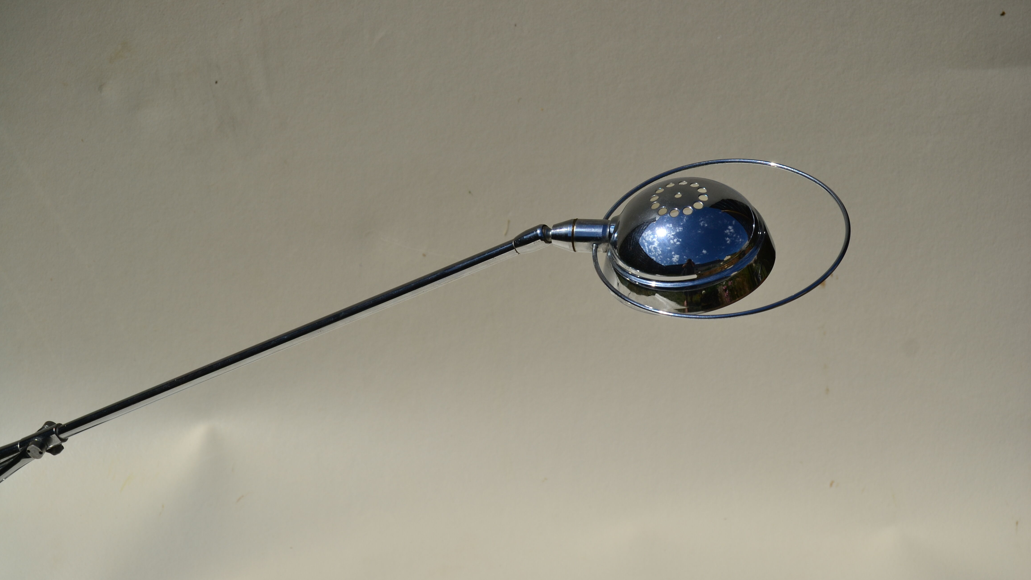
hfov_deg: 24.6
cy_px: 291
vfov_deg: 14.0
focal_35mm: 87
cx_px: 515
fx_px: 2365
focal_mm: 55
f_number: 5.6
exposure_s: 1/1250
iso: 100
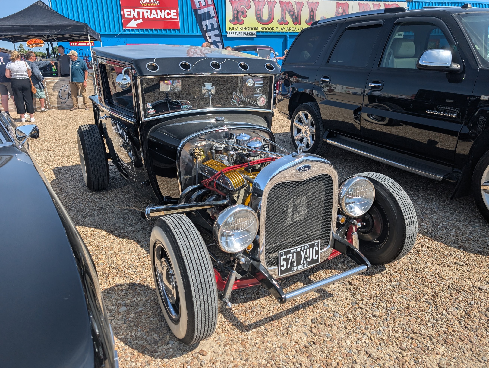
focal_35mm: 24
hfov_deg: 71.5
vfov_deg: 56.9
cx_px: 244
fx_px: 340
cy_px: 184
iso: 19
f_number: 1.68
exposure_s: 1/1018
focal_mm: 6.9
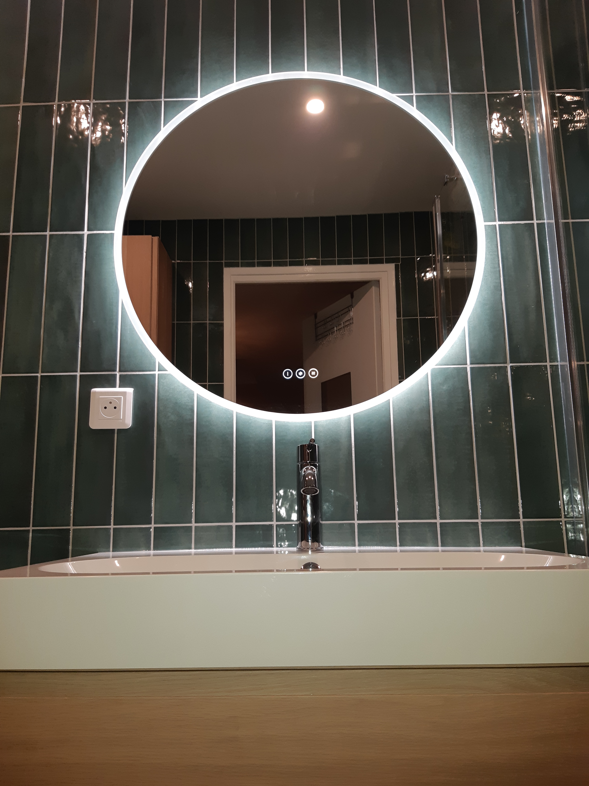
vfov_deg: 67.3
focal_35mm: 26
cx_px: 294
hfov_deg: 53.1
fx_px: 590
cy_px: 393
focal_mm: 3.93
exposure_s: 1/60
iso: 64
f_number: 1.7
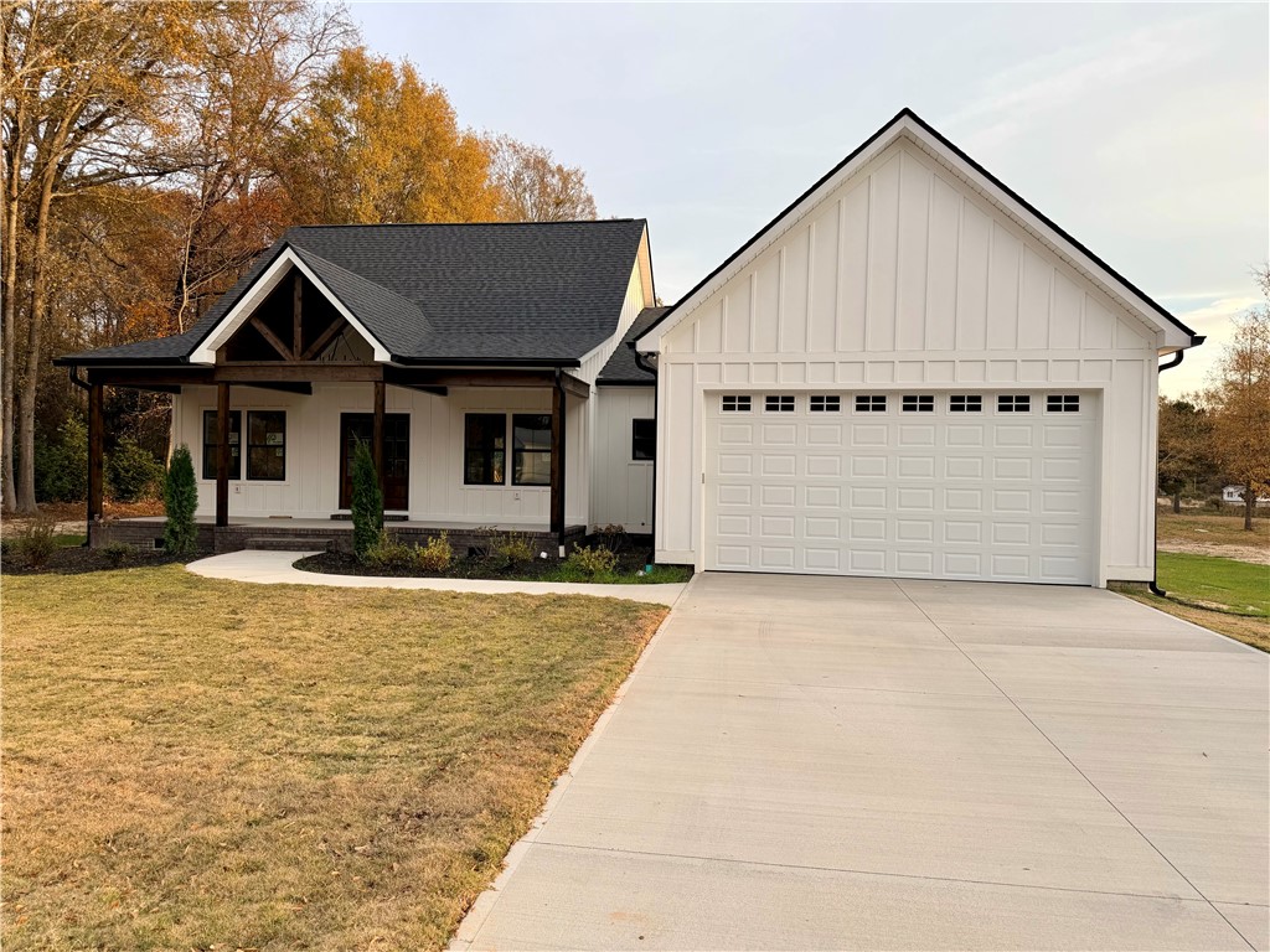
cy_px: 476
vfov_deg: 56.8
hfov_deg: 71.6
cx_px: 635
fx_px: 881
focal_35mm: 24
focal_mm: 6.76
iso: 80
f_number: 1.78
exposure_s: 1/757
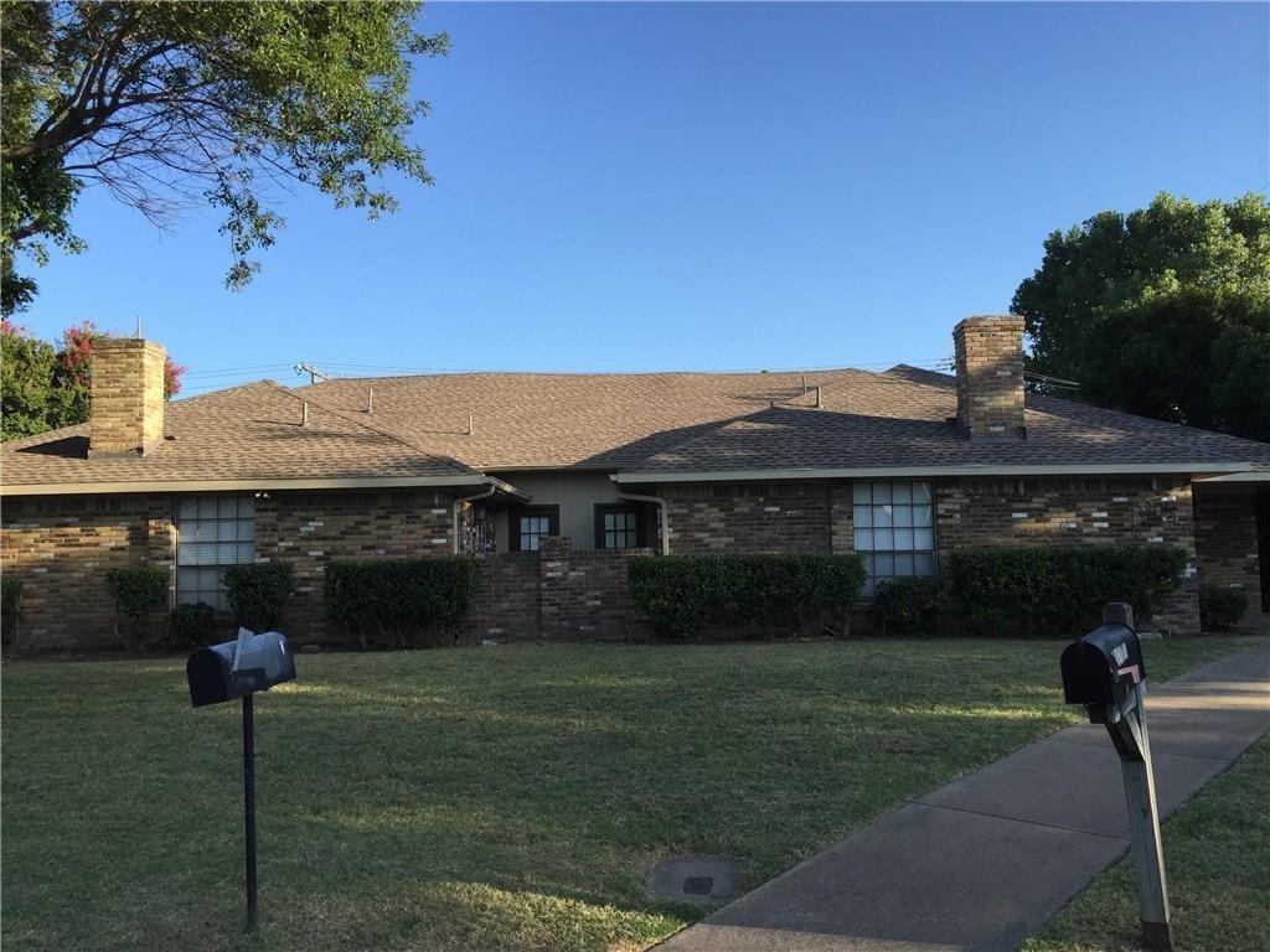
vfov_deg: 48.2
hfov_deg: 61.7
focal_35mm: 29
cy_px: 476
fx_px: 1064
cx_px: 635
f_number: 2.2
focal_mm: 4.15
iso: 32
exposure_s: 1/590
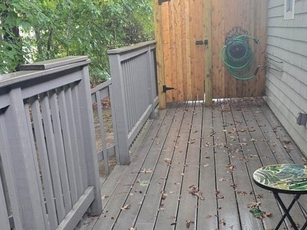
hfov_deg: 42.9
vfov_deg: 32.5
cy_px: 159
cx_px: 139
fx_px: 390
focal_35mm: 44
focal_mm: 6.3
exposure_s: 1/120
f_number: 1.7
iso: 160
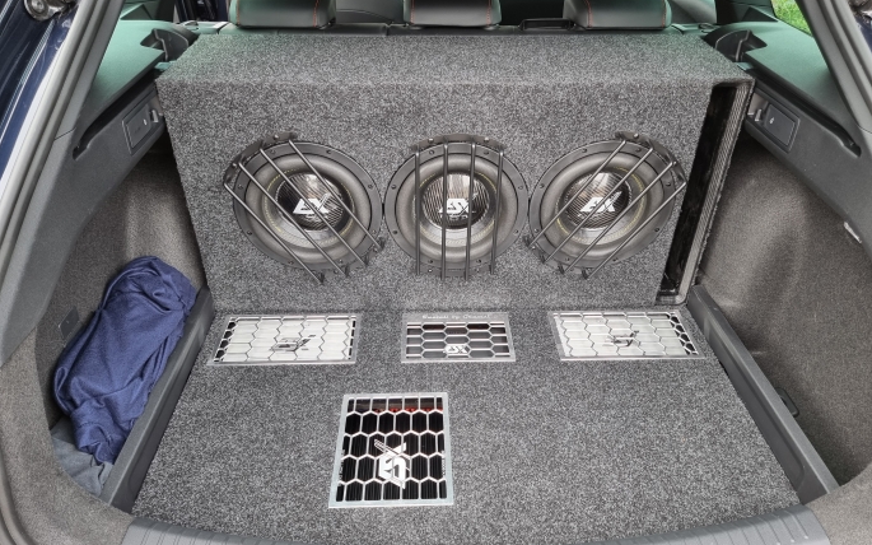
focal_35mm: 26
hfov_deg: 70.4
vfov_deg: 47.6
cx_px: 435
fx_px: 618
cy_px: 257
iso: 50
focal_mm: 6.7
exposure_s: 1/100
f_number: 1.8
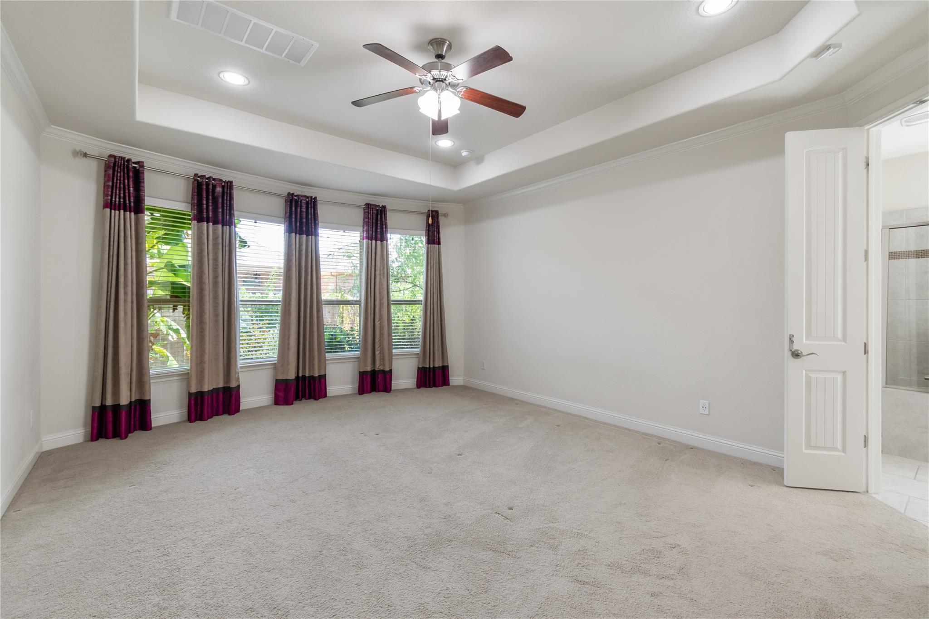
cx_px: 464
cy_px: 310
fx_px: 387
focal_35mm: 15
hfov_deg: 100.4
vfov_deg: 77.3
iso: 180
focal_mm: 10
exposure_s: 1/15
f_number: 8
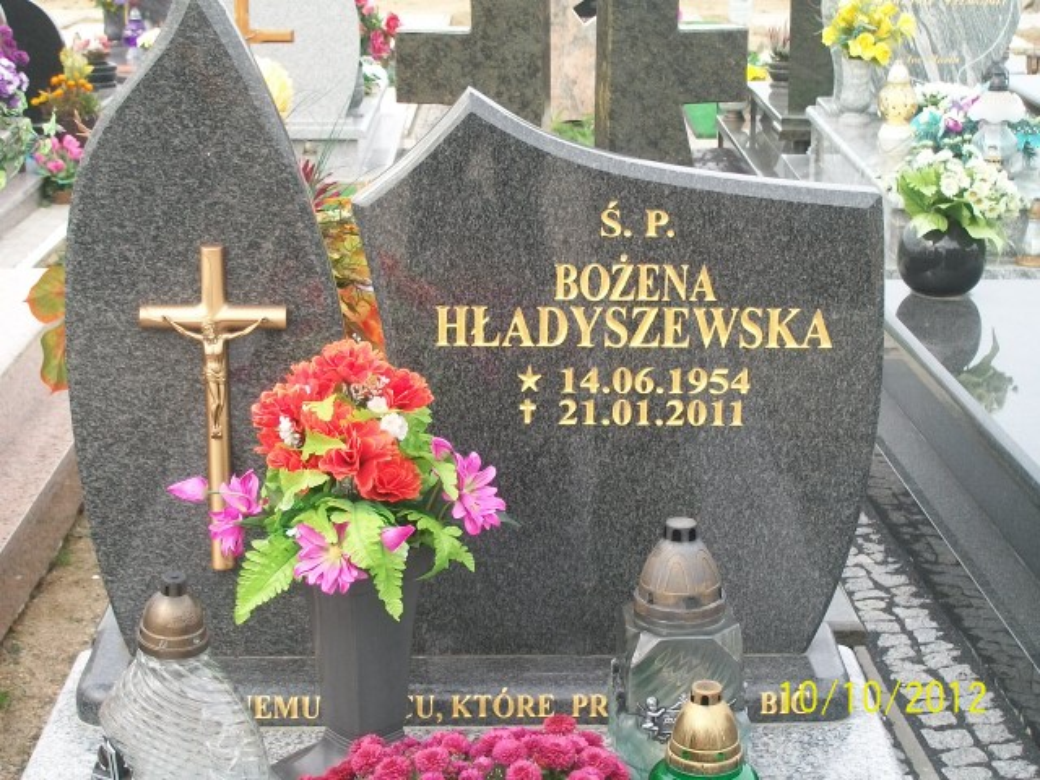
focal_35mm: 70
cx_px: 520
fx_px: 2103
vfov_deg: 21.0
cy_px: 390
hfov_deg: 27.8
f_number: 3.8
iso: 80
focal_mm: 11.6
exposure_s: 1/160
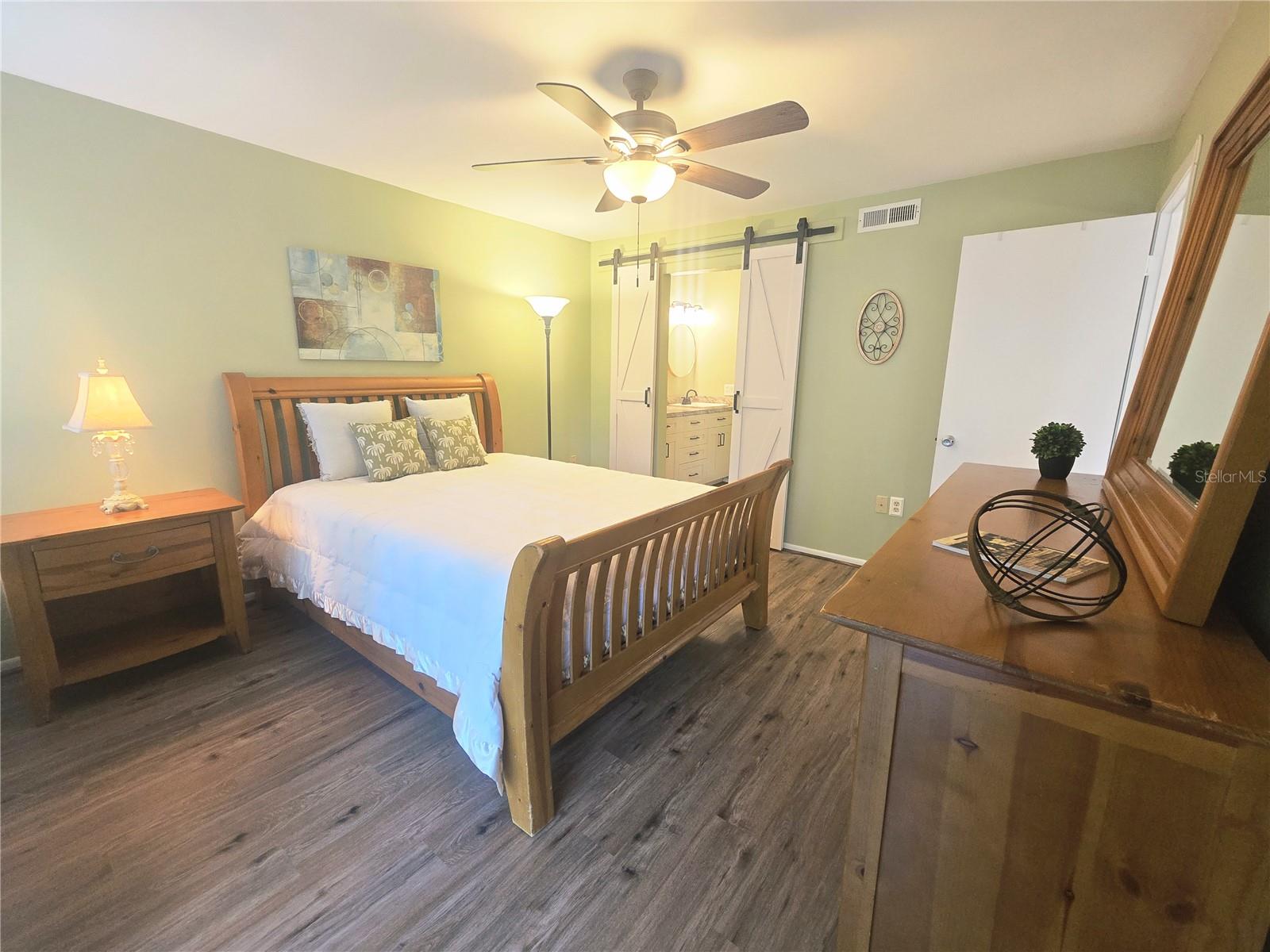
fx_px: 477
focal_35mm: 13
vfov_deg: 89.9
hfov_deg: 106.2
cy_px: 476
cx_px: 635
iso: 400
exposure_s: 1/60
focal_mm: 2.2
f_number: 2.2
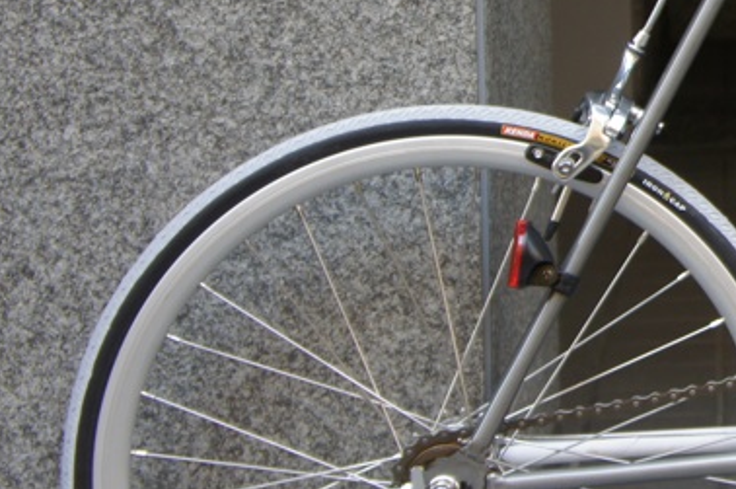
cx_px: 1125
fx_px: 2625
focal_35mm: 129
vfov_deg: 10.6
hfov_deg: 14.8
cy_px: 117
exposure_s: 1/60
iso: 200
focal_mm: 27
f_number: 4
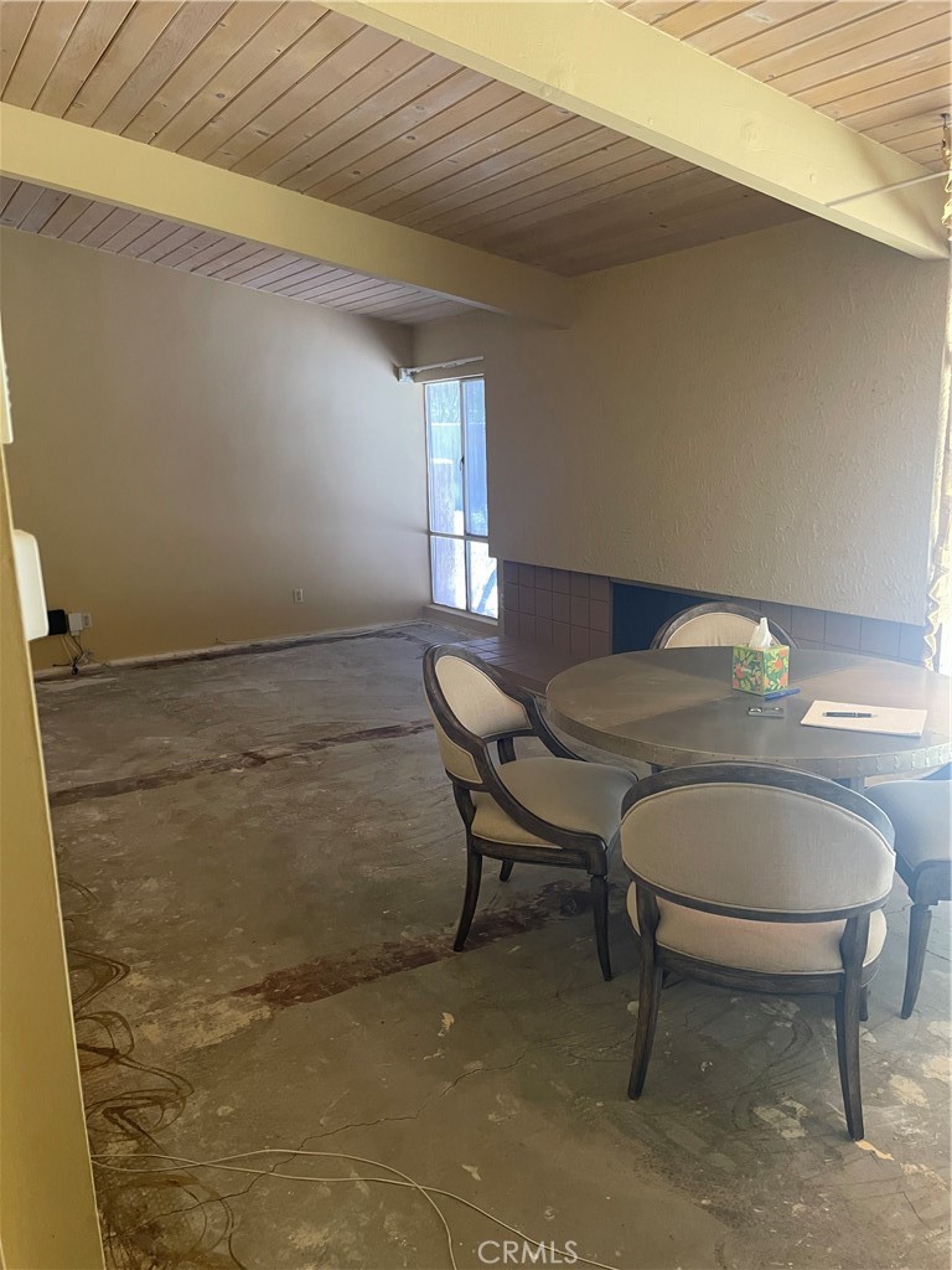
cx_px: 476
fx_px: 917
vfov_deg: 69.4
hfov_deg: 54.9
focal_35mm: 25
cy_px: 635
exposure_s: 1/60
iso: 250
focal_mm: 5.1
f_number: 1.6
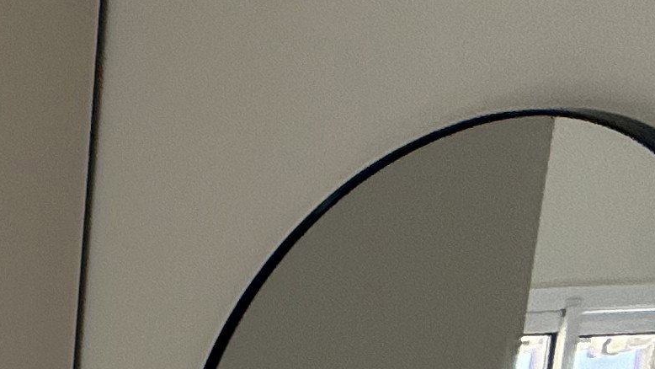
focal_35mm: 79
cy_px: 908
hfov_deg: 15.3
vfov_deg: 12.0
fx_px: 1372
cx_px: -905
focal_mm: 2.22
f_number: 2.2
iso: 64
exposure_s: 1/349
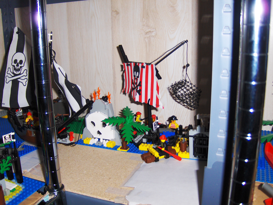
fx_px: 276
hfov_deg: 52.6
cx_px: 136
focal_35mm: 35
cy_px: 102
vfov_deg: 40.7
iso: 100
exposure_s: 1/60
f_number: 2.8
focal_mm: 7.5
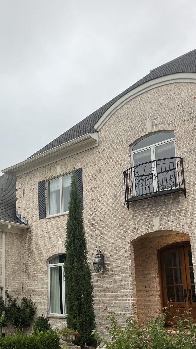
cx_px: 18
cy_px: 217
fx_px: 379
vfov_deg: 48.9
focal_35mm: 41
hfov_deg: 27.9
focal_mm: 5.1
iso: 40
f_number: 1.6
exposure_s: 1/122
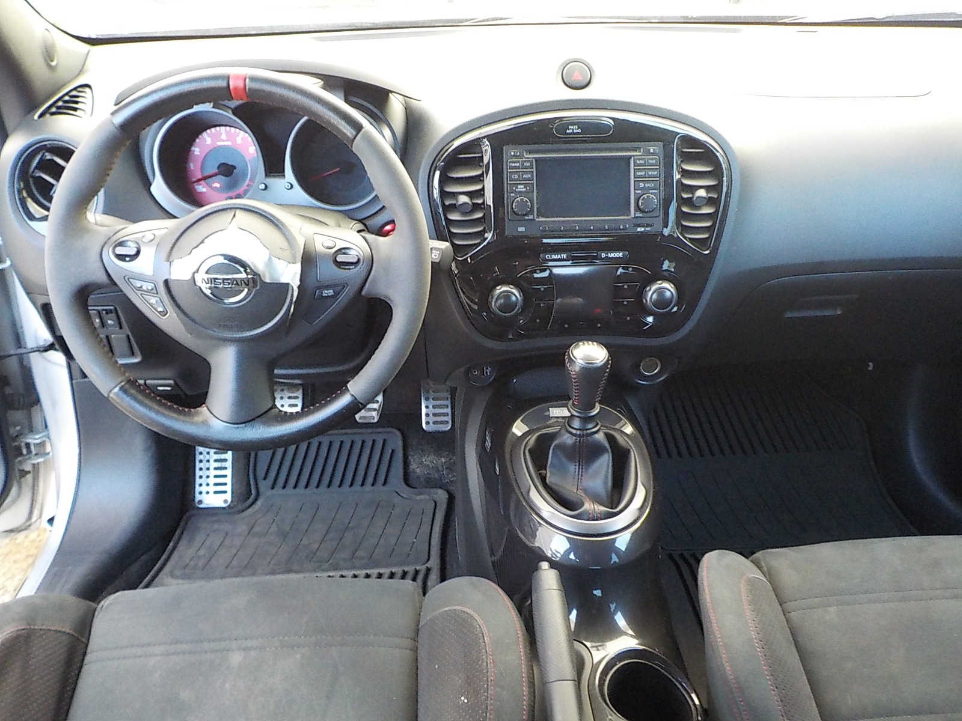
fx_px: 834
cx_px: 481
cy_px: 360
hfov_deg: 60.0
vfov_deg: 46.8
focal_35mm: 30
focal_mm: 4.1
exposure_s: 1/30
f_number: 3.3
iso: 400
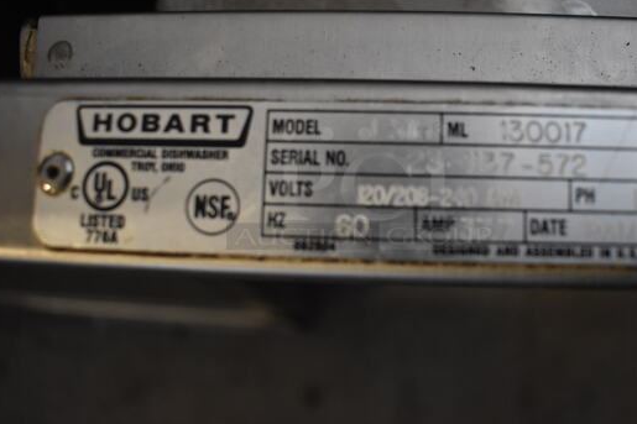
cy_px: 184
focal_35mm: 32
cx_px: 365
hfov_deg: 58.5
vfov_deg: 41.0
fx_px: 566
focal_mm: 18
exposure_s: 1/125
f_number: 3.5
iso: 2500
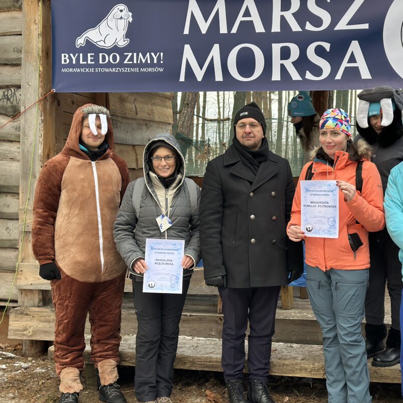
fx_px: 751
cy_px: 201
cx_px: 260
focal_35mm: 57
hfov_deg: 29.9
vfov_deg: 30.0
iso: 125
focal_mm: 6.86
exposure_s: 1/94
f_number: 1.78
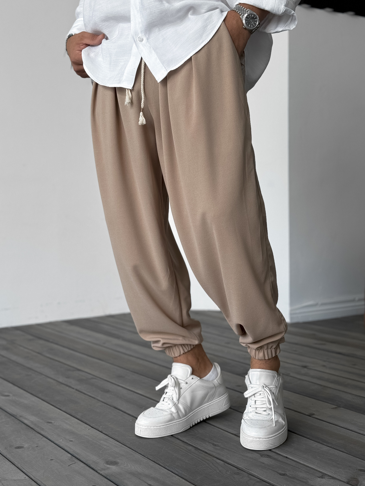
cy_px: 235
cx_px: 190
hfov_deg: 28.6
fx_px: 717
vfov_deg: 37.5
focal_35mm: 51
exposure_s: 1/120
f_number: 1.8
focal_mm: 6.76
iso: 50
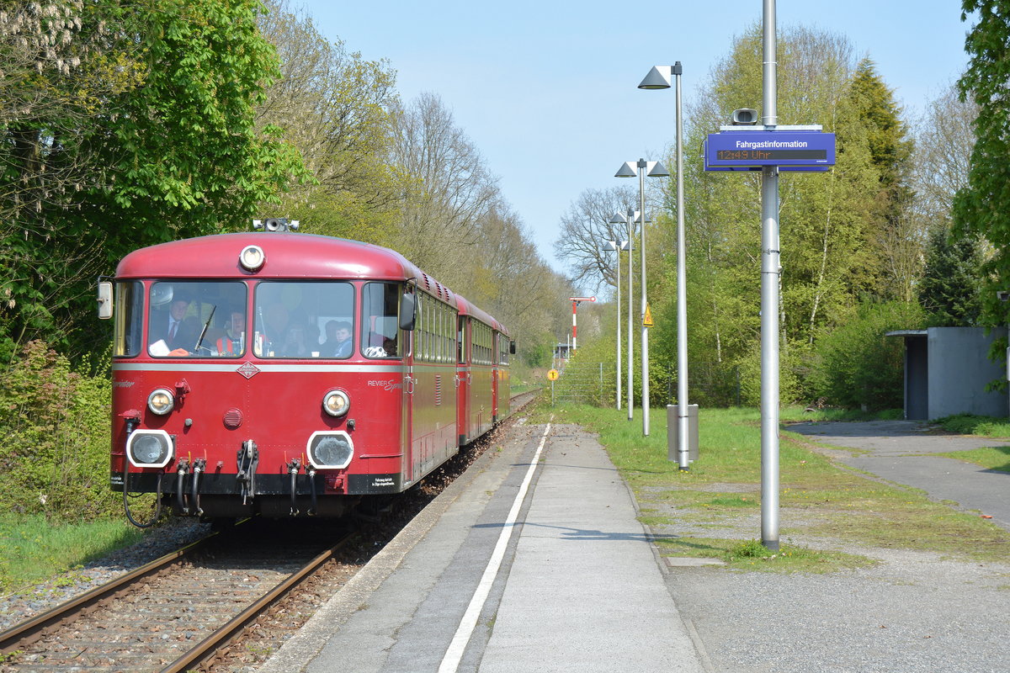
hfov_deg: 28.1
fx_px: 2020
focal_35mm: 72
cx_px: 505
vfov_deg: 18.9
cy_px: 336
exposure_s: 1/500
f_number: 7.1
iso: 250
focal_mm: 48
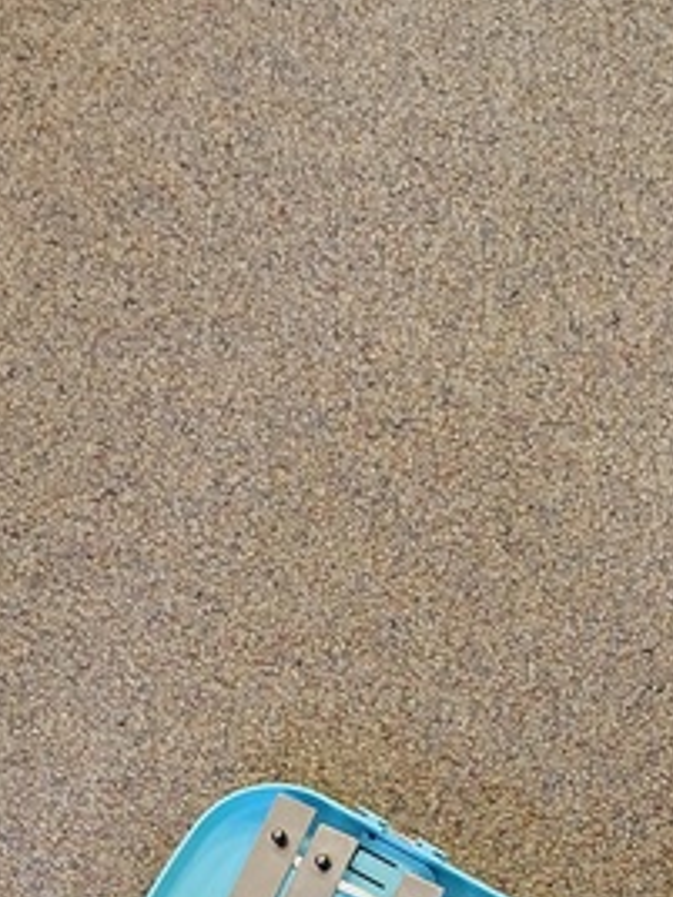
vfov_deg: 19.7
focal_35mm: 92
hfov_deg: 16.0
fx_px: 2385
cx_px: 415
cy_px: 1153
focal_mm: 5.56
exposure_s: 1/40
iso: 1356
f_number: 1.8
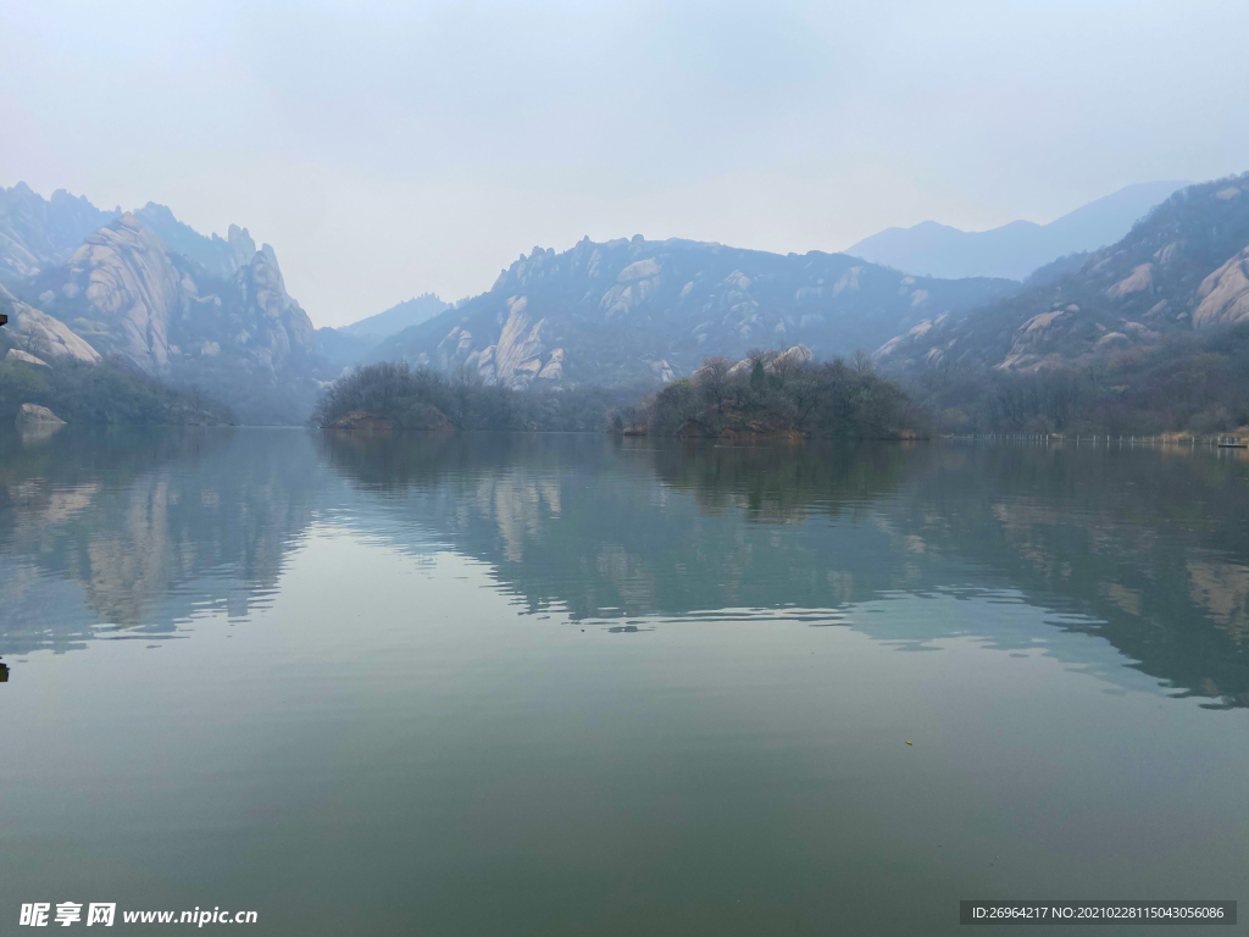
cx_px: 624
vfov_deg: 53.1
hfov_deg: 67.3
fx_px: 938
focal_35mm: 26
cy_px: 468
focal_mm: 4.25
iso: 32
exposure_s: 1/1330
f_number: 1.8
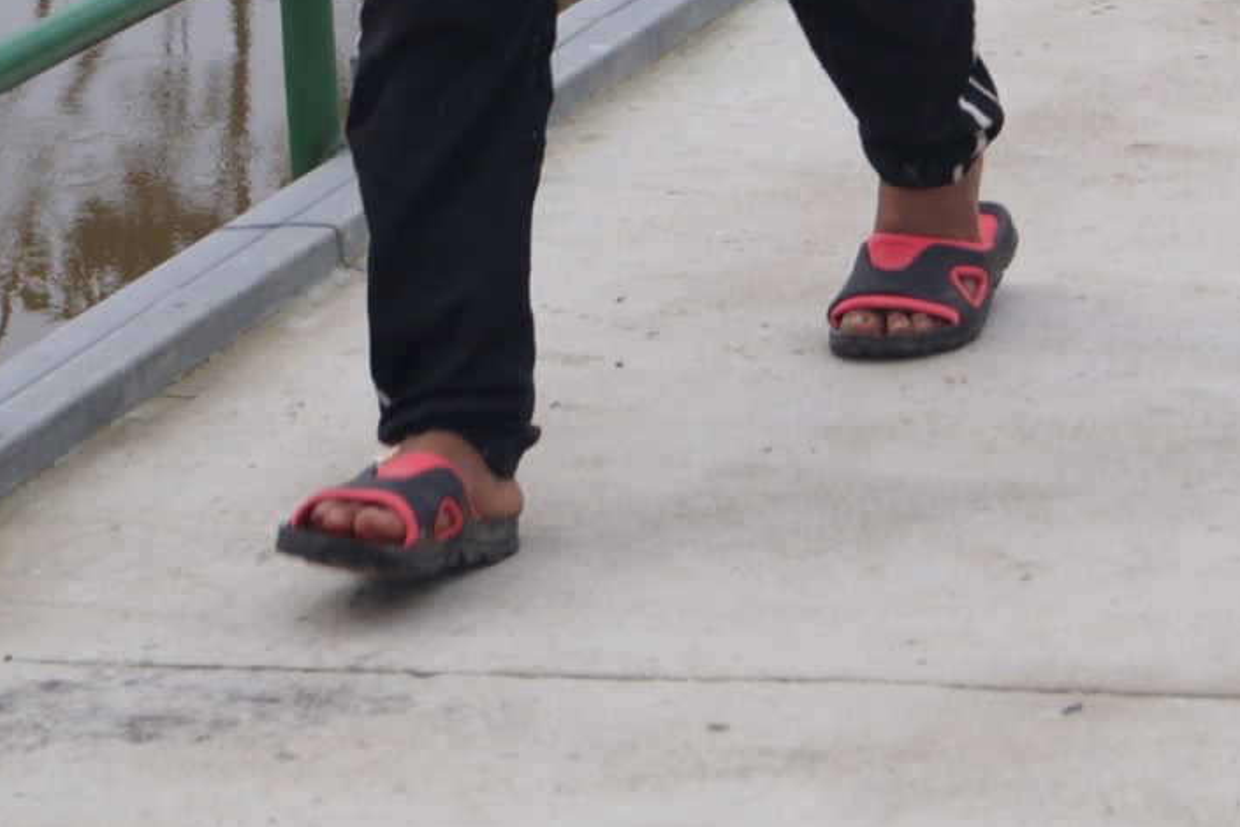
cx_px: 1441
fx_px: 6234
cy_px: -574
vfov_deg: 7.4
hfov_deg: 11.2
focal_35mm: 181
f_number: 9
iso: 100
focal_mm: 35
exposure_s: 1/250
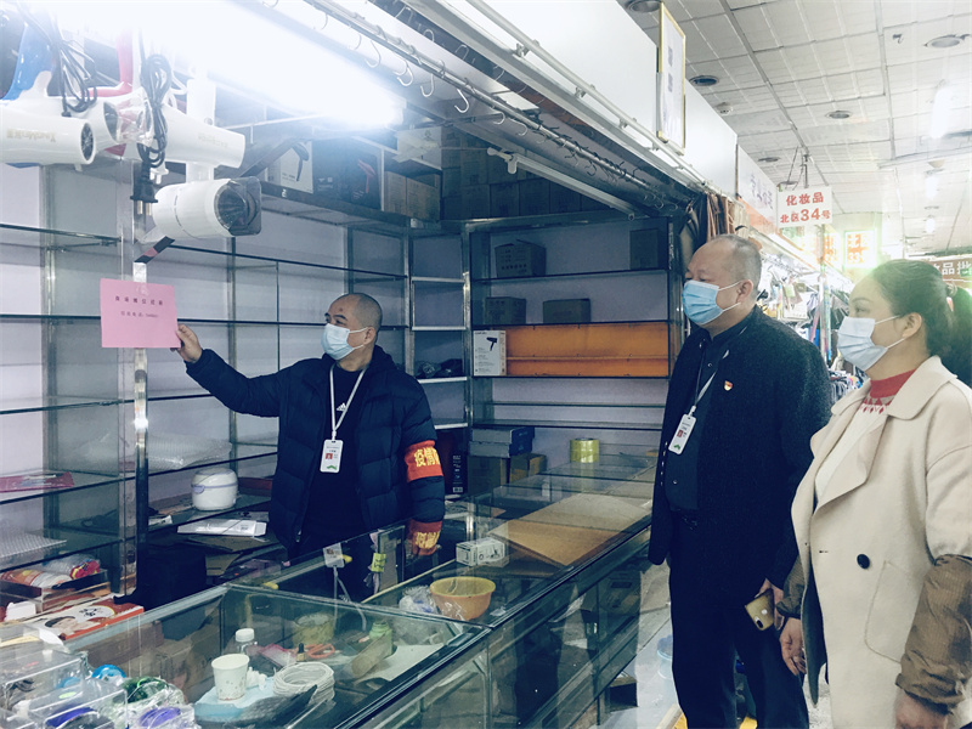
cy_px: 364
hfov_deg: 61.7
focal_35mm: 29
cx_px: 486
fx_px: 814
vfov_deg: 48.2
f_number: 2.2
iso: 50
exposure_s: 1/17
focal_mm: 4.15
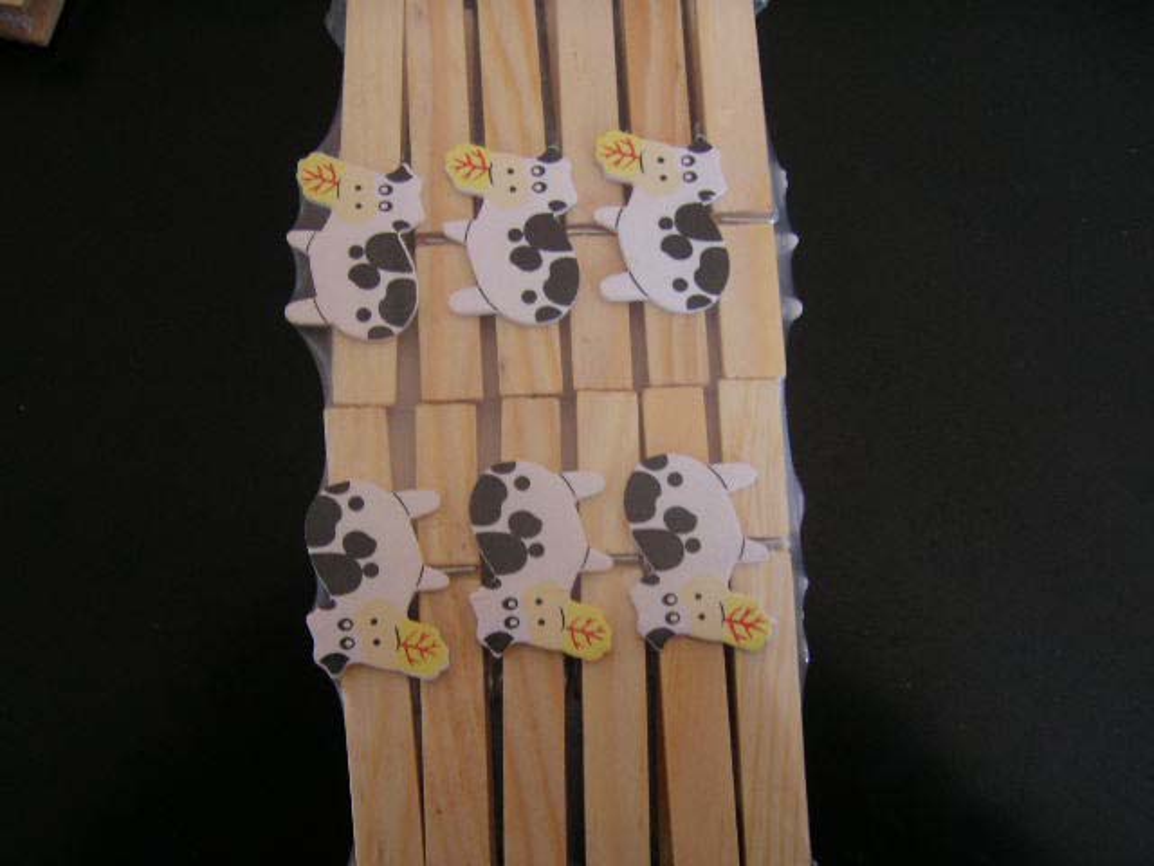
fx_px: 1200
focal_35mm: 36
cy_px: 433
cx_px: 577
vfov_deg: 39.7
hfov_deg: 51.4
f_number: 2.8
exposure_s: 1/8
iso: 128
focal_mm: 60
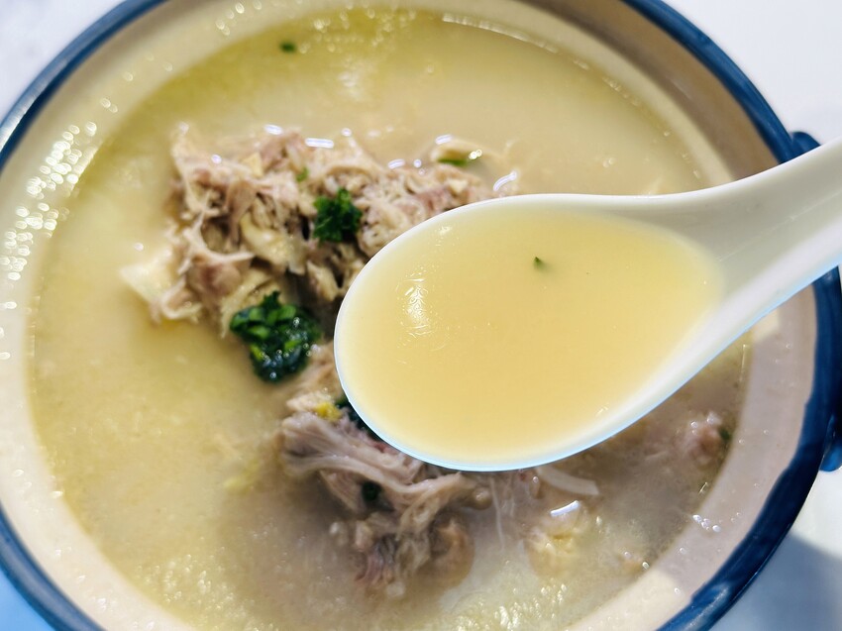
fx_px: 1167
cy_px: 316
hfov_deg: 39.7
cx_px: 421
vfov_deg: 30.3
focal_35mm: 48
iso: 80
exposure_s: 1/60
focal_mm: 6.86
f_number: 1.78
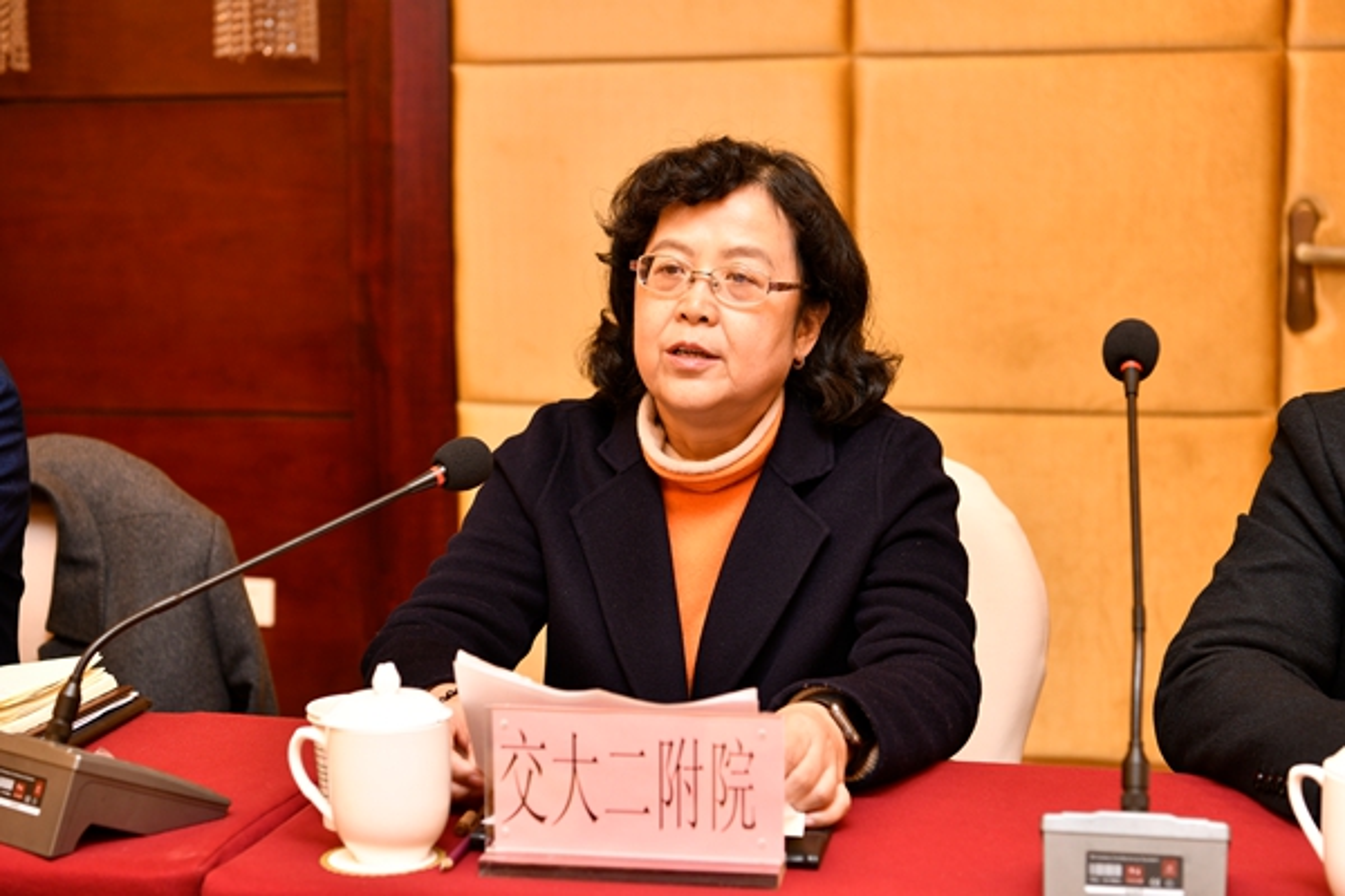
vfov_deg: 21.9
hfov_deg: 32.4
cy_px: 448
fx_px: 2316
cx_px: 672
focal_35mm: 62
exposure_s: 1/100
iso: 800
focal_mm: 62
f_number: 4.5
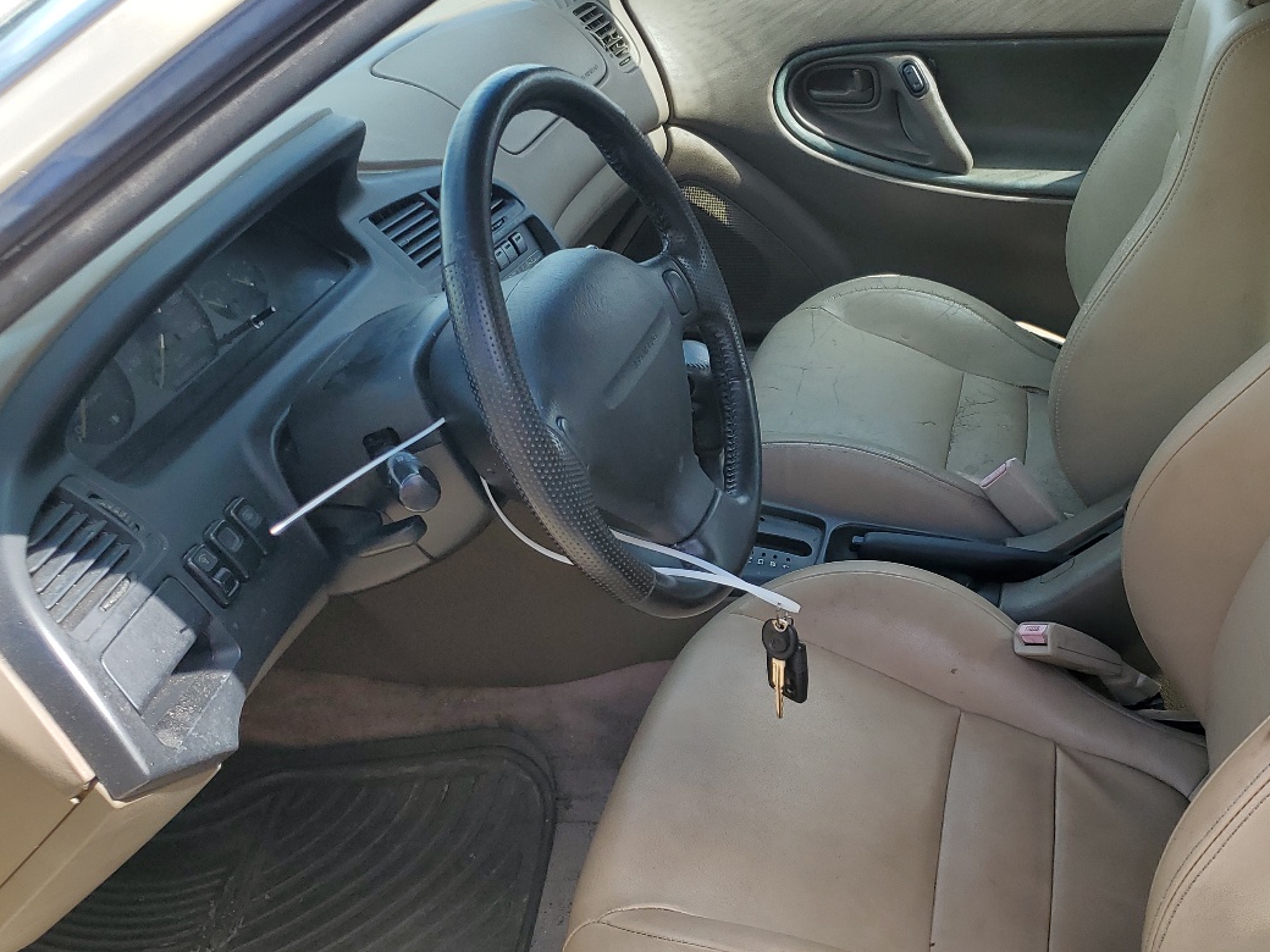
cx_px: 894
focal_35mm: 40
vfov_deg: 35.9
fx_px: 1468
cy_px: 528
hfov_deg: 45.7
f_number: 1.5
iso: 50
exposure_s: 1/667
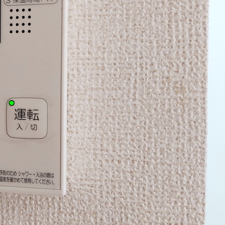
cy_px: 96
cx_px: -38
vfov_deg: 30.5
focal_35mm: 56
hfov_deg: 27.3
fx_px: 412
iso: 64
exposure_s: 1/24
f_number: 1.8
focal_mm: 5.23
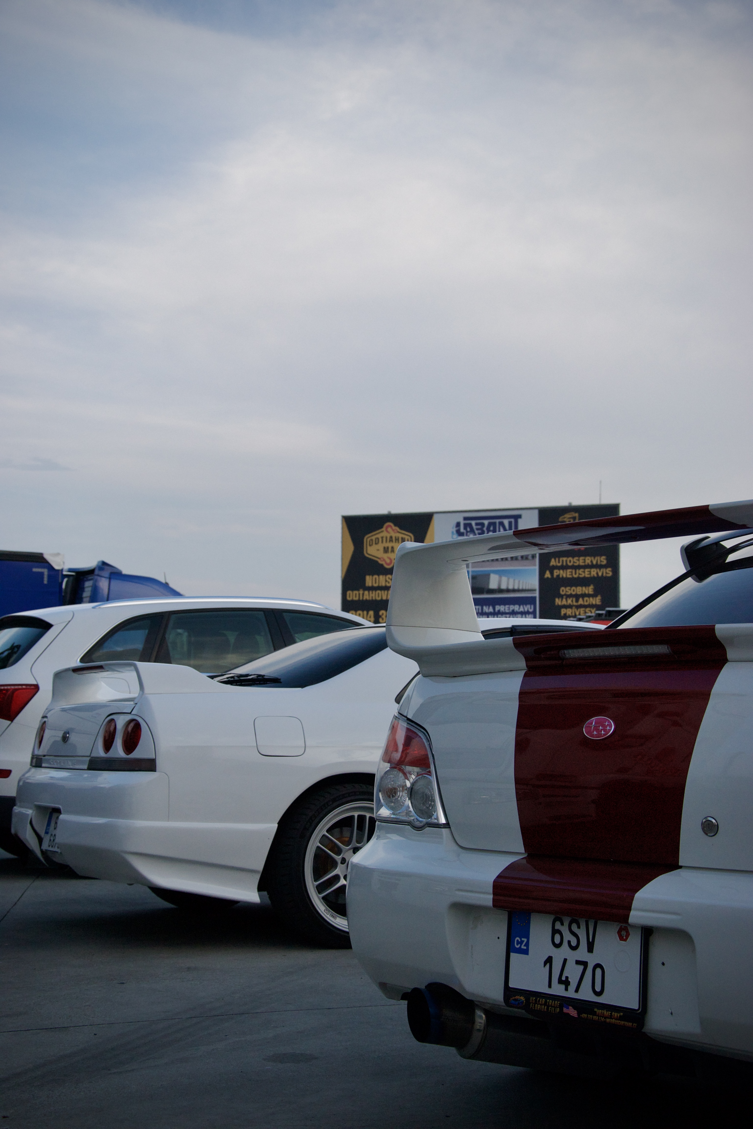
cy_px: 564
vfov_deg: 38.9
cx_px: 376
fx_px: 1600
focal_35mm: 51
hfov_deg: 26.5
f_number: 5.6
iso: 400
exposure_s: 1/500
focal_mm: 34
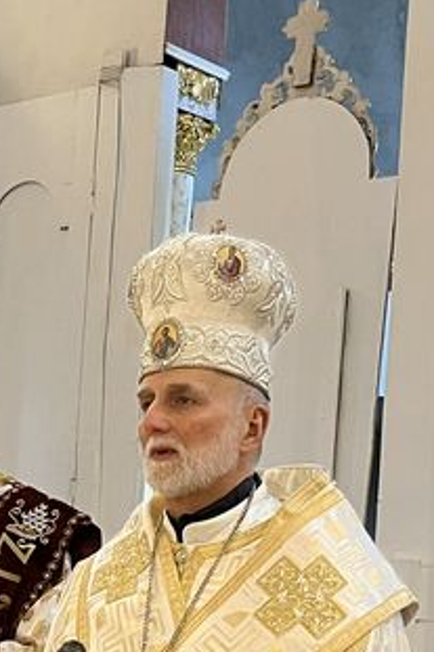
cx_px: 36
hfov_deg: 15.2
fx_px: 1611
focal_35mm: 89
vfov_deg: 22.0
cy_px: 652
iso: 200
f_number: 1.6
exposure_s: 1/60
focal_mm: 5.1
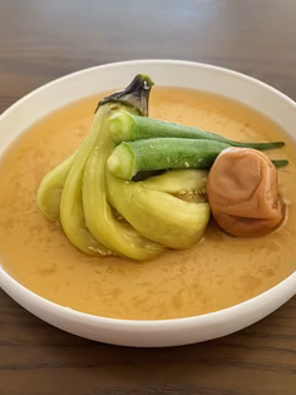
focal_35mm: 33
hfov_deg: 42.9
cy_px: 197
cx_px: 147
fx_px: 376
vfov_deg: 55.4
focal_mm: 4.25
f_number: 1.8
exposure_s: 1/60
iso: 200
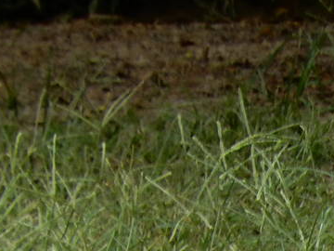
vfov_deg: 1.3
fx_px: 11463
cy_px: 548
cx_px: 715
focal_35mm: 1188
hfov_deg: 1.7
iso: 125
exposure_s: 1/200
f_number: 5.9
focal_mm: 47.8
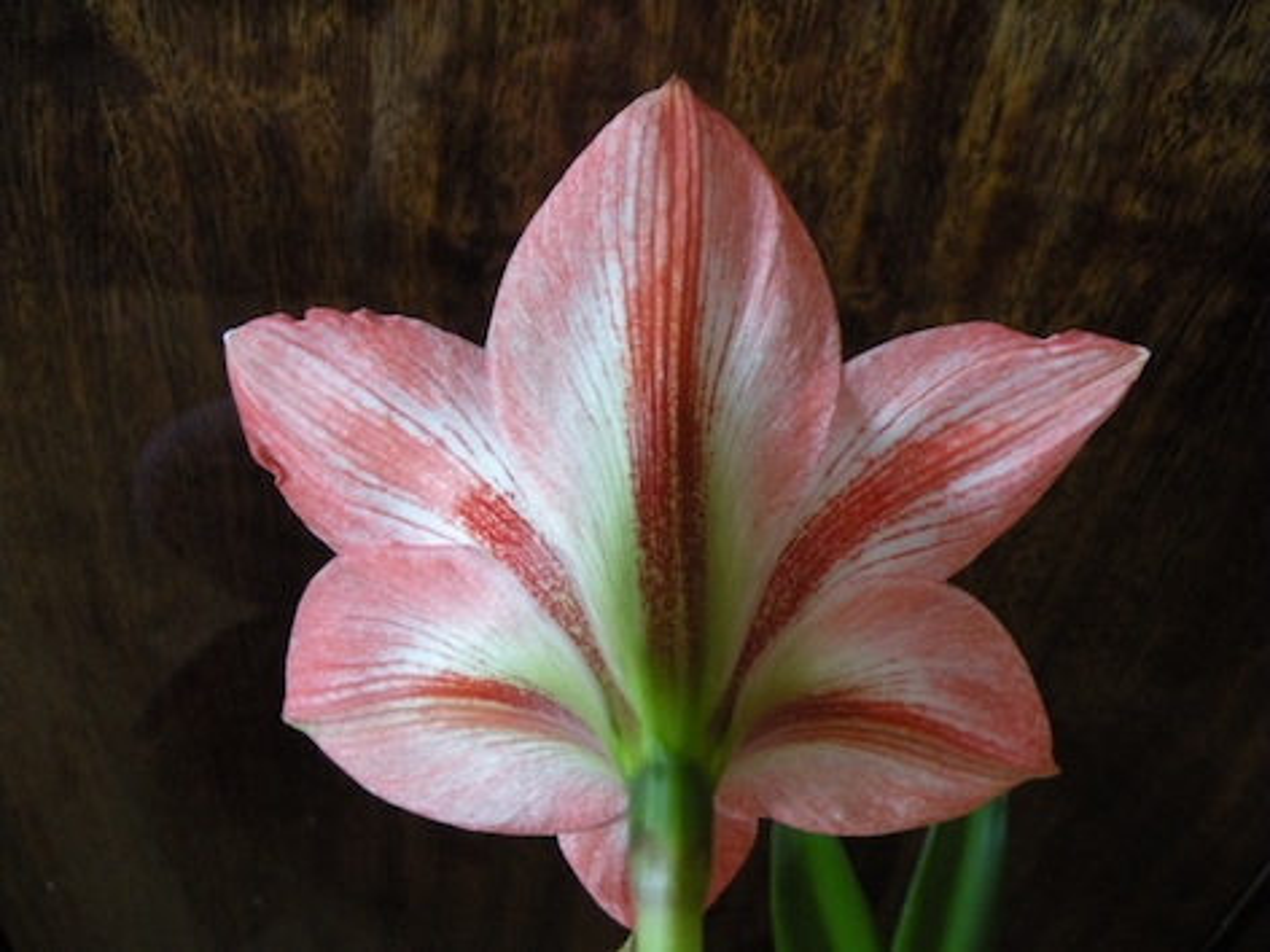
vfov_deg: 51.4
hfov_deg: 65.3
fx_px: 991
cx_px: 635
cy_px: 476
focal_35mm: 27
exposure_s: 1/13.1
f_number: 2.8
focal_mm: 4.7
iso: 400
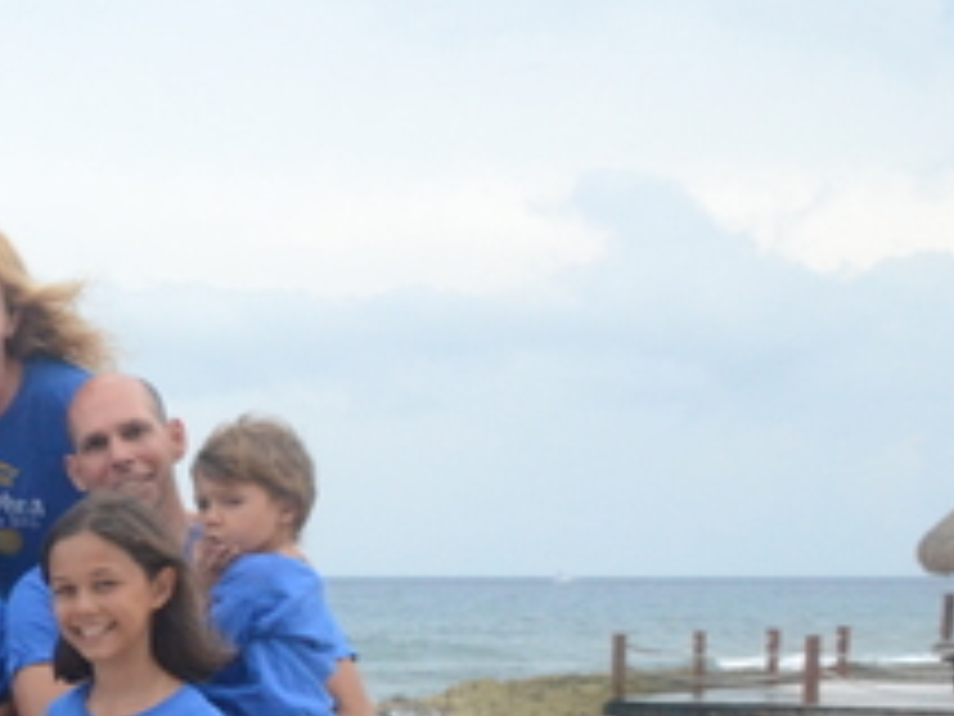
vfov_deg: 14.1
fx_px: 2828
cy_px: 761
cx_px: -572
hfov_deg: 16.9
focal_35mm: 103
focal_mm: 21
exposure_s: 1/250
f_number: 11
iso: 1600
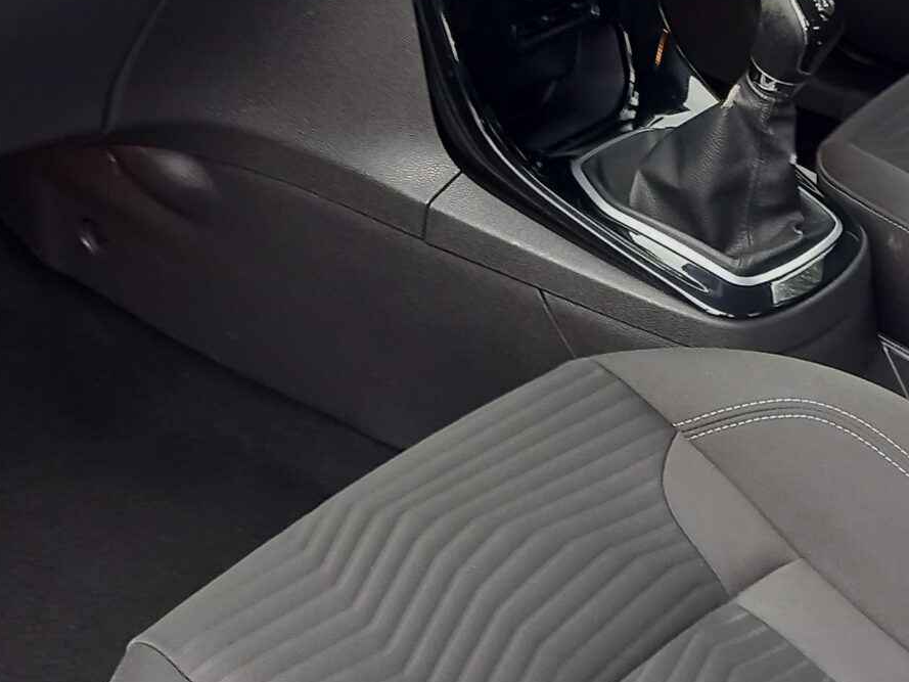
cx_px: 549
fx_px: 1891
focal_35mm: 72
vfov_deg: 20.1
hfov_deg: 27.0
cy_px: 100
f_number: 2
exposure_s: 1/60
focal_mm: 4.6
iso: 200
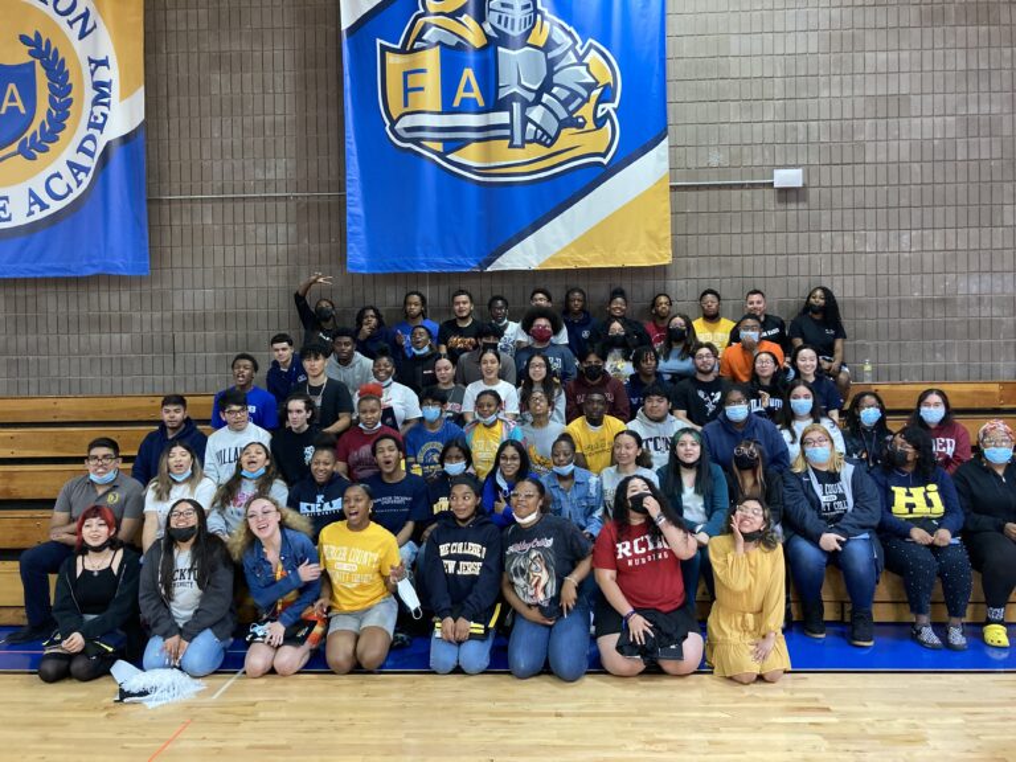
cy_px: 381
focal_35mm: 28
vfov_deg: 49.7
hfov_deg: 63.4
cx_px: 508
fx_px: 822
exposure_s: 1/60
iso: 250
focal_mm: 3.99
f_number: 1.8
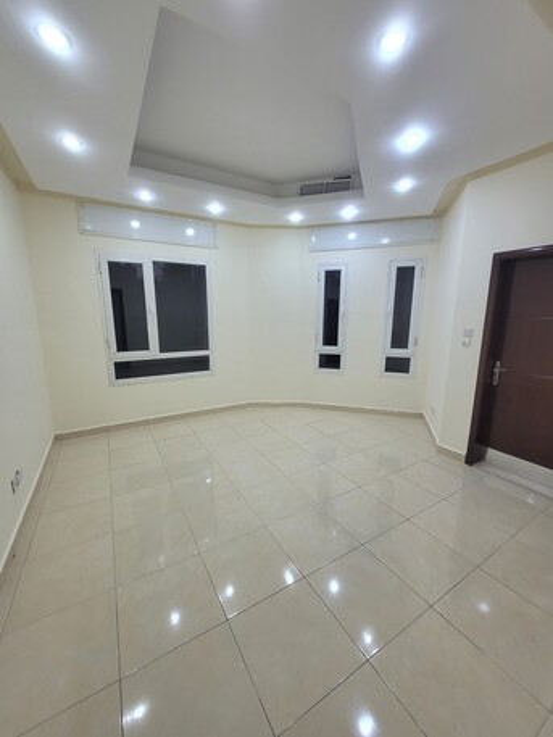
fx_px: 277
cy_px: 368
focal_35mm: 13
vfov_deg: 106.2
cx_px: 276
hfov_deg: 89.9
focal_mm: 1.74
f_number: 2.2
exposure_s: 1/50
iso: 100
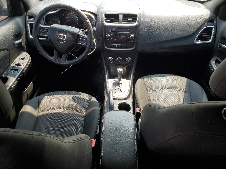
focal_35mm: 26
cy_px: 84
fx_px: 170
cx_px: 113
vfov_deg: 53.1
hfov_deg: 67.3
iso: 50
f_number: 1.5
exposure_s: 1/345
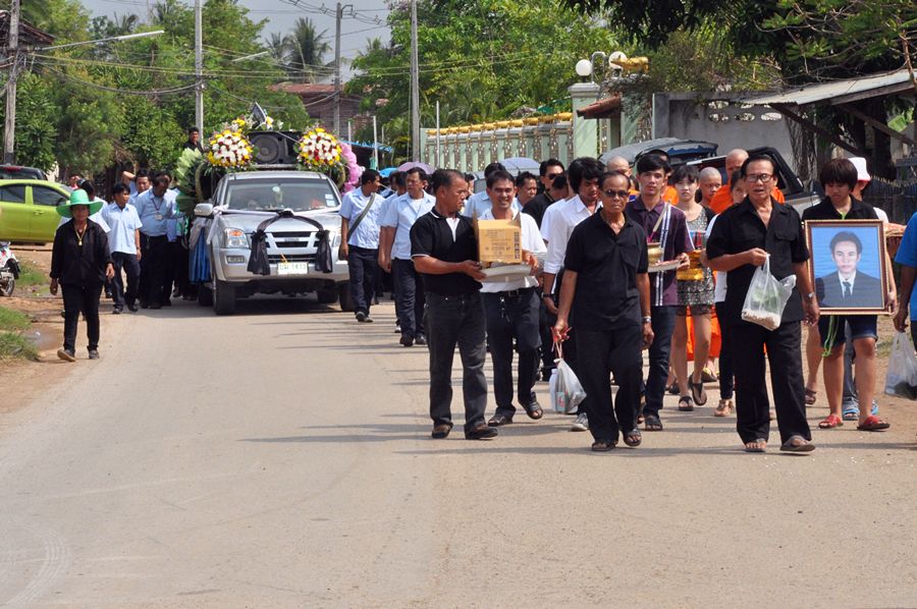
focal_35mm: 135
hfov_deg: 15.2
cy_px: 304
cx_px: 458
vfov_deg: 10.1
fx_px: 3435
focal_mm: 90
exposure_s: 1/200
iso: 1600
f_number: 32
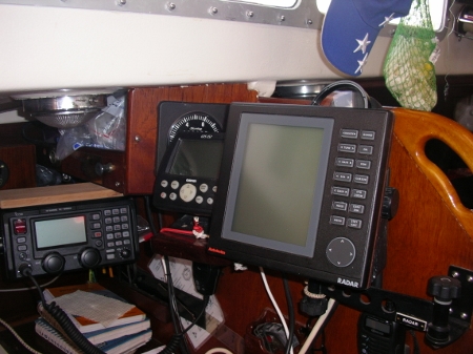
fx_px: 505
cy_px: 177
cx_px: 236
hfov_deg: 50.2
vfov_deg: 38.6
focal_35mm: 37
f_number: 2.8
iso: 100
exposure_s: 1/60
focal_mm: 5.7
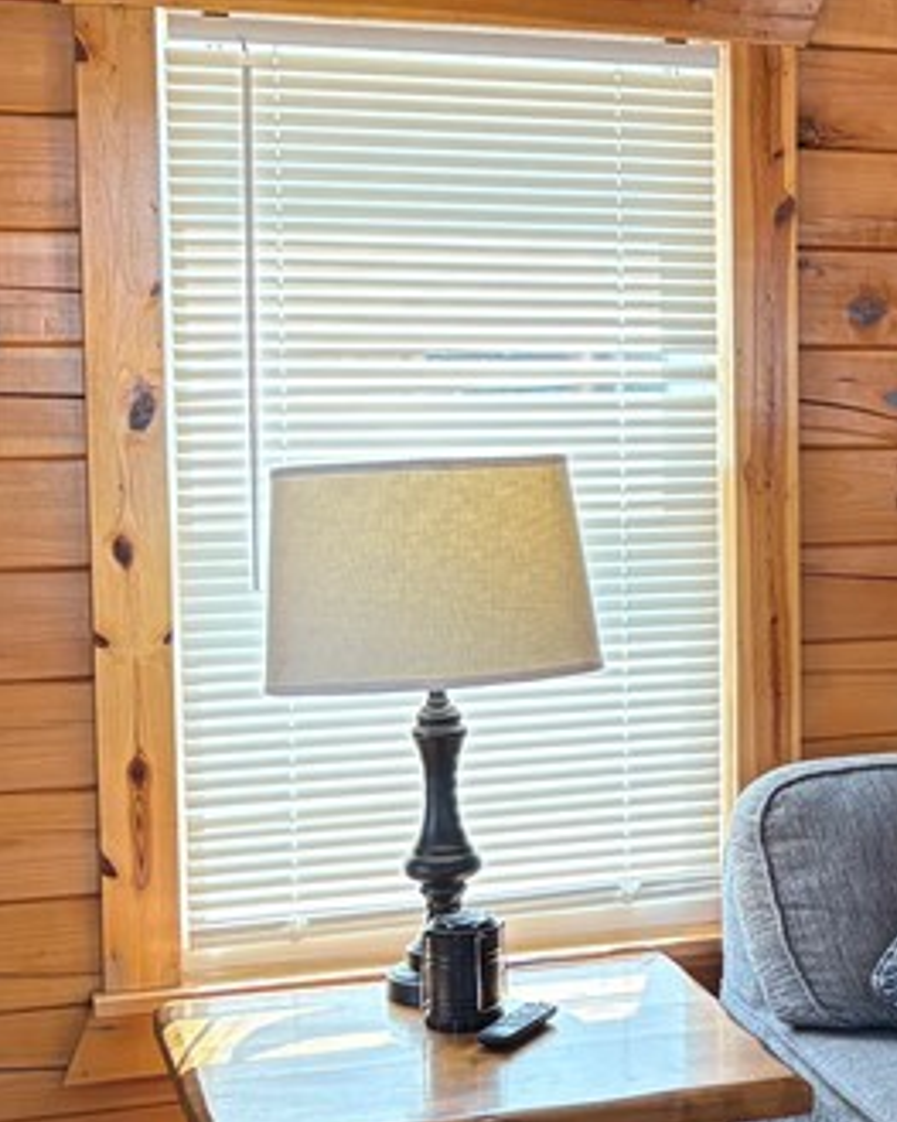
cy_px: 590
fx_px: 2623
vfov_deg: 24.1
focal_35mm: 79
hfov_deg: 18.0
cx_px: 1187
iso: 160
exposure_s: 1/120
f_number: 1.6
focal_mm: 5.96
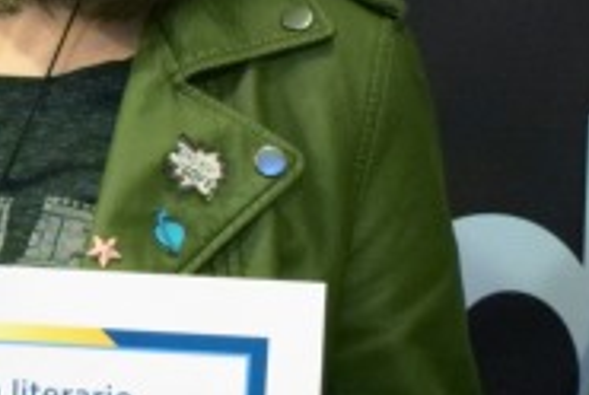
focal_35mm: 315
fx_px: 5162
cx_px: 99
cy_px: 40
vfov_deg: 4.4
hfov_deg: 6.5
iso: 1400
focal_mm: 38
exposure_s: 1/60
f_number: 4.8
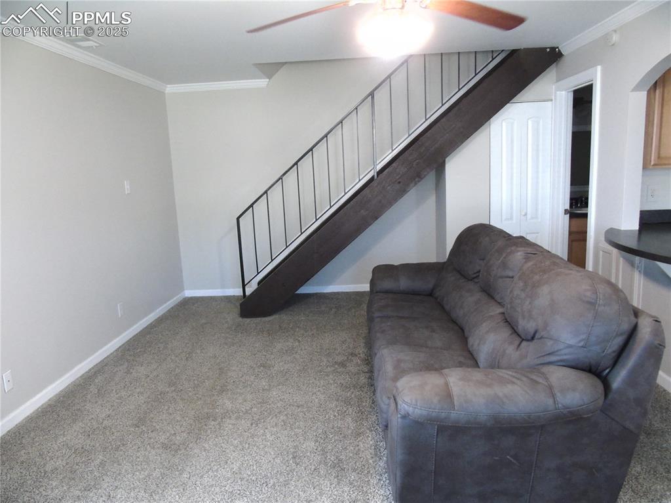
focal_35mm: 25
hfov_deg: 69.4
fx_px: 484
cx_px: 336
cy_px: 252
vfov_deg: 54.8
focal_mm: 4.4
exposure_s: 1/15
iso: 400
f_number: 3.4
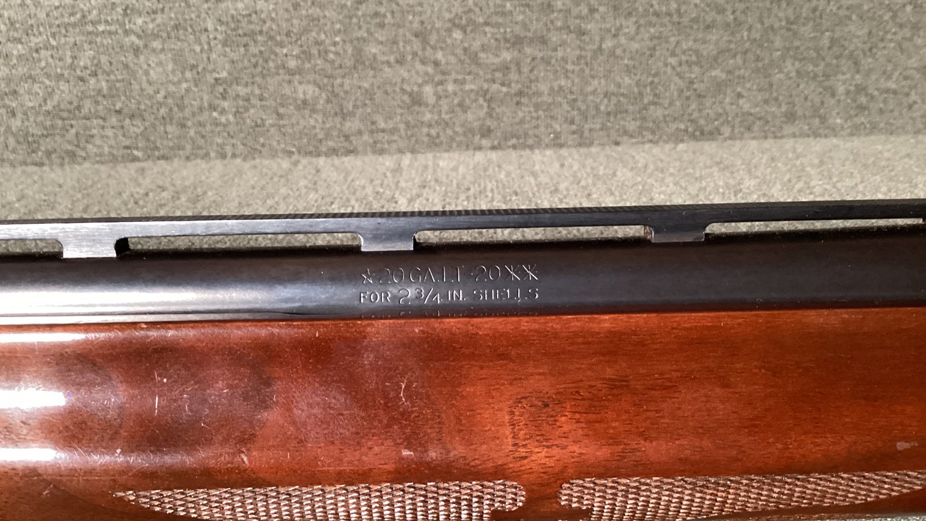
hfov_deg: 58.0
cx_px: 461
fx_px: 835
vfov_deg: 34.6
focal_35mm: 34
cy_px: 297
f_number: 2.4
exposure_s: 1/30
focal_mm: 3.3
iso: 320
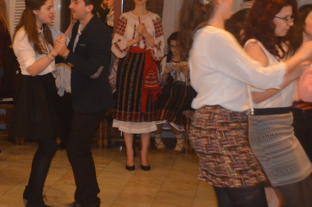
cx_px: -29
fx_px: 822
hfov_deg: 20.5
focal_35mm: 95
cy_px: 77
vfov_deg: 14.3
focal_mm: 26
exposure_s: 1/30
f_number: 4.2
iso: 2500
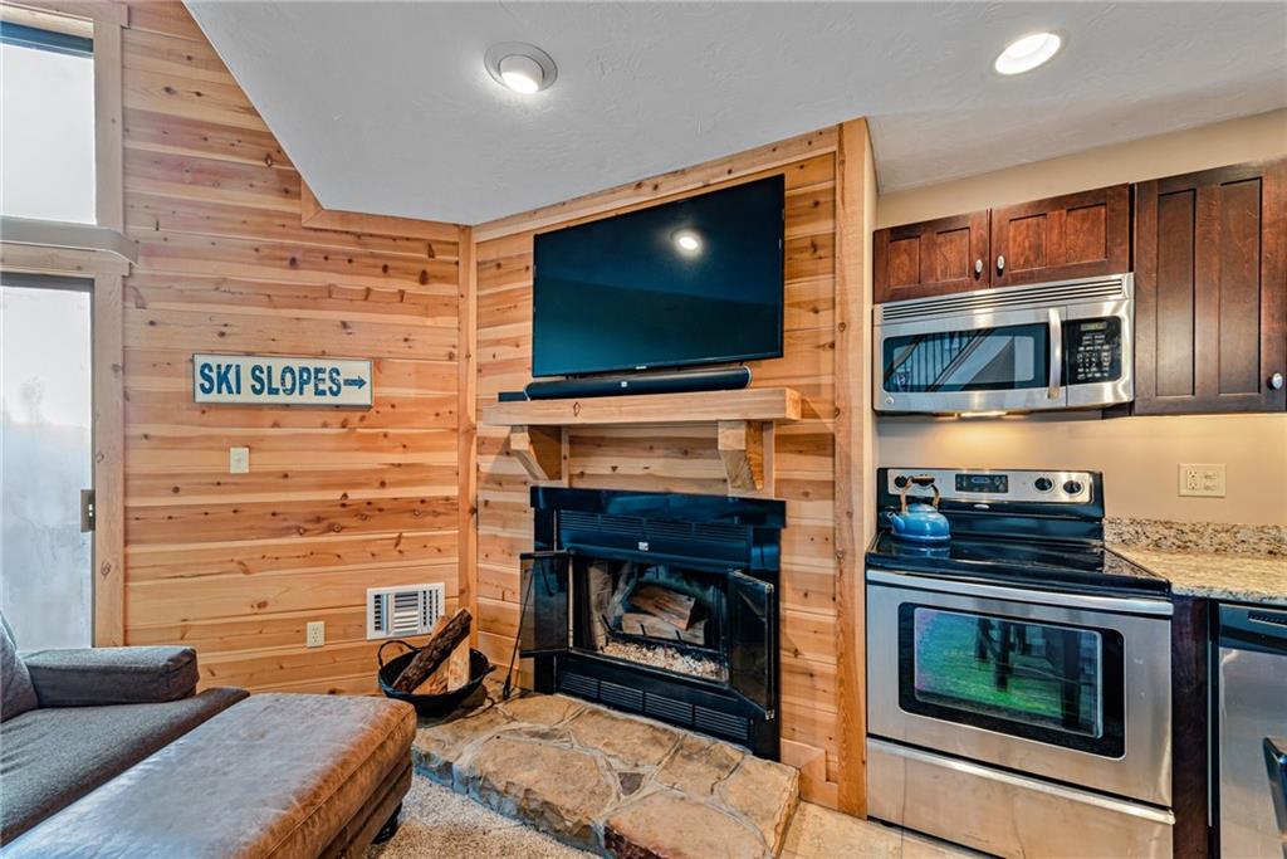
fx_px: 501
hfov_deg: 104.2
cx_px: 644
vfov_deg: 81.2
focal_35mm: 14
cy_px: 430
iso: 50
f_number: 11
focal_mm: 14
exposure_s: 1/5
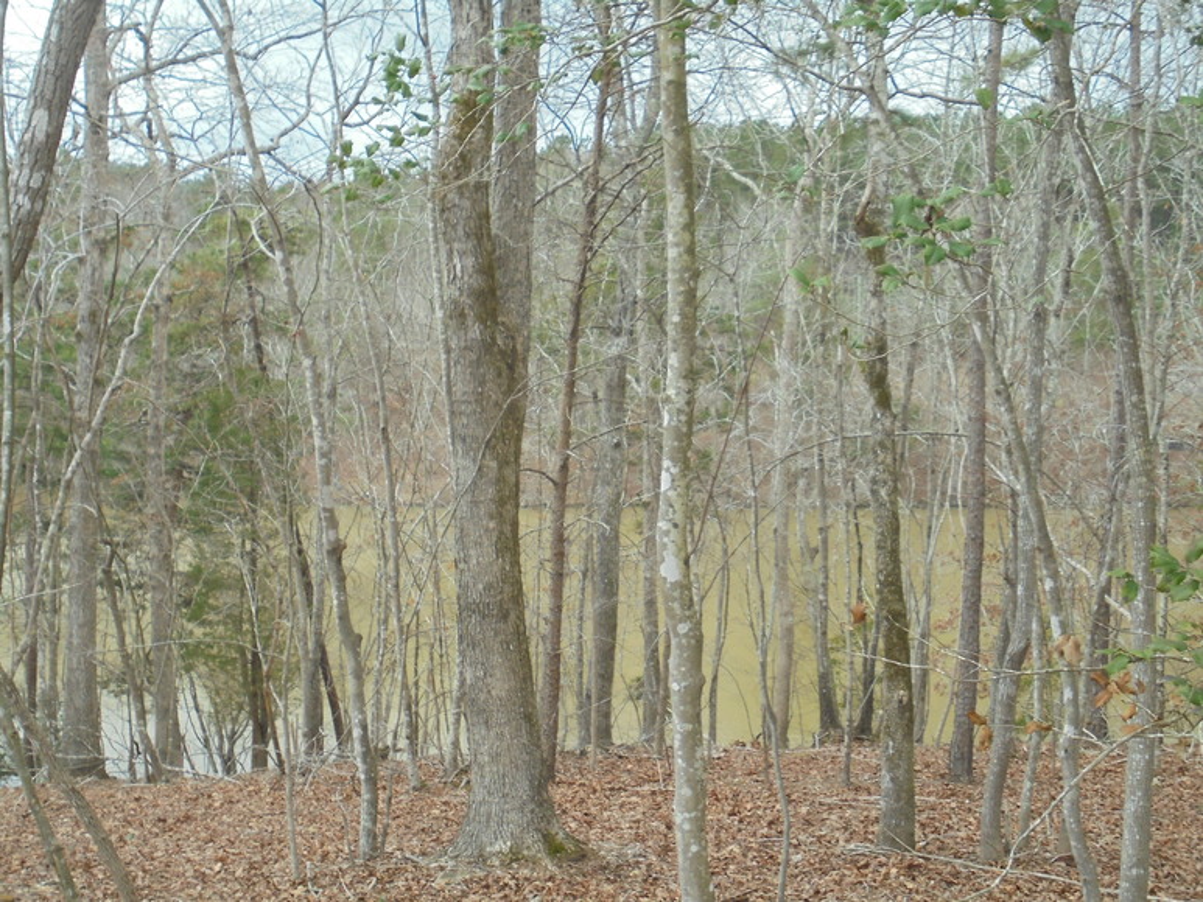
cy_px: 451
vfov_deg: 33.6
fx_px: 1495
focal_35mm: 43
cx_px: 602
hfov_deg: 43.8
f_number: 4.5
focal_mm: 7.8
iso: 160
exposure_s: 1/250
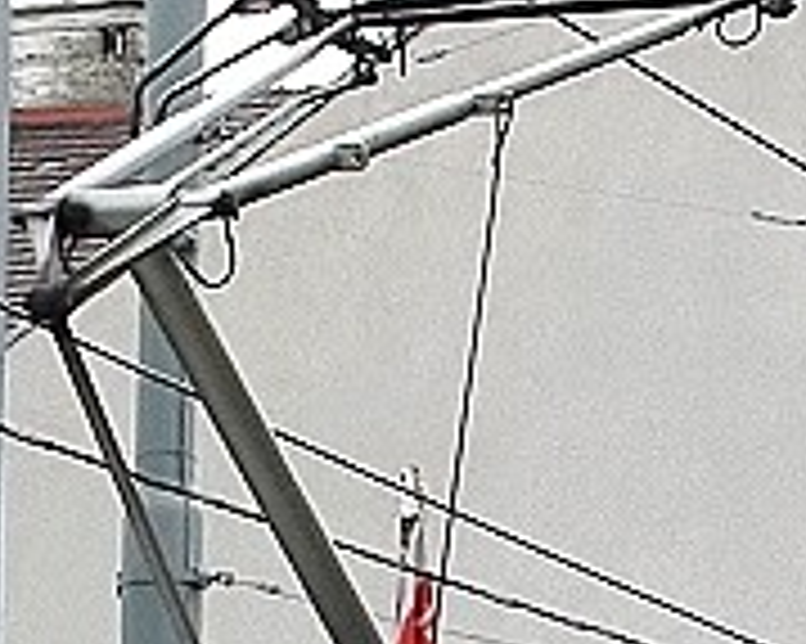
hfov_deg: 6.7
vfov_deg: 5.2
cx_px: 367
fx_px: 6890
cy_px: 1401
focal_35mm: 289
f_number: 5.6
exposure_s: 1/200
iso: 800
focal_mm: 31
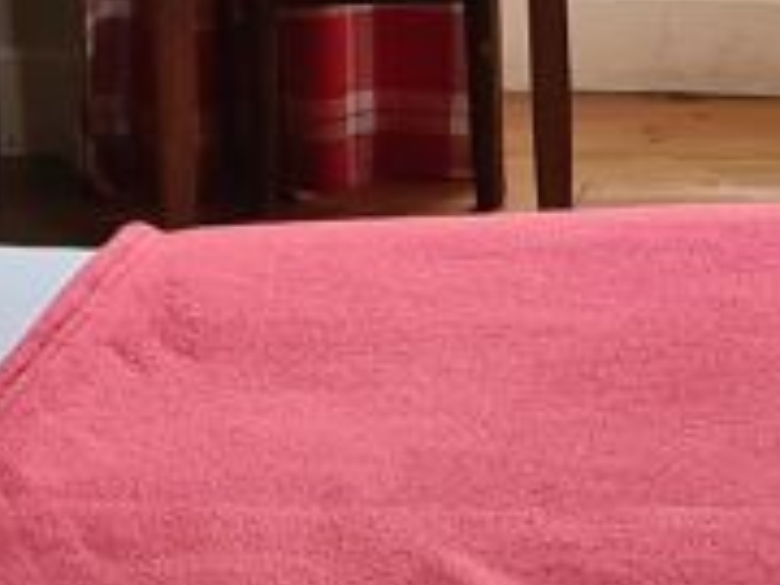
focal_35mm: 208
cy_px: -299
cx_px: 373
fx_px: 4687
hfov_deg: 9.5
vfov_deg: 7.0
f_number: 1.8
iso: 100
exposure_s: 1/50
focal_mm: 5.4
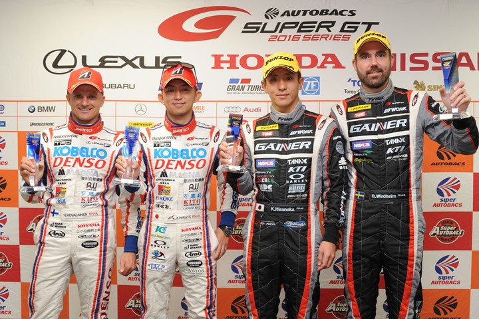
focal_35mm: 62
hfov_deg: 32.4
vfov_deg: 21.9
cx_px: 240
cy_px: 160
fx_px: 825
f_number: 6.7
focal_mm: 62
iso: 800
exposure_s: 1/60
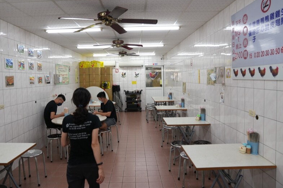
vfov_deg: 49.5
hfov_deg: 69.4
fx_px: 204
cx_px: 136
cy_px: 89
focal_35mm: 26
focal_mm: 24
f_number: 3.5
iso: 640
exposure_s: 1/125
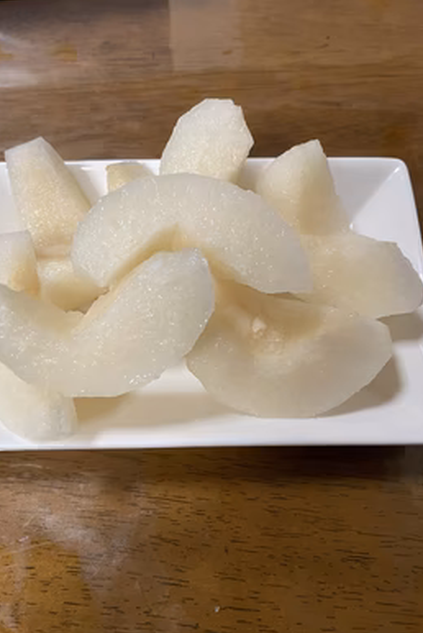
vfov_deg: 65.4
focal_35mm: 28
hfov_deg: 46.5
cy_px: 313
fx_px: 493
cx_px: 205
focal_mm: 4.2
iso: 125
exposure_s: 1/50
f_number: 1.6
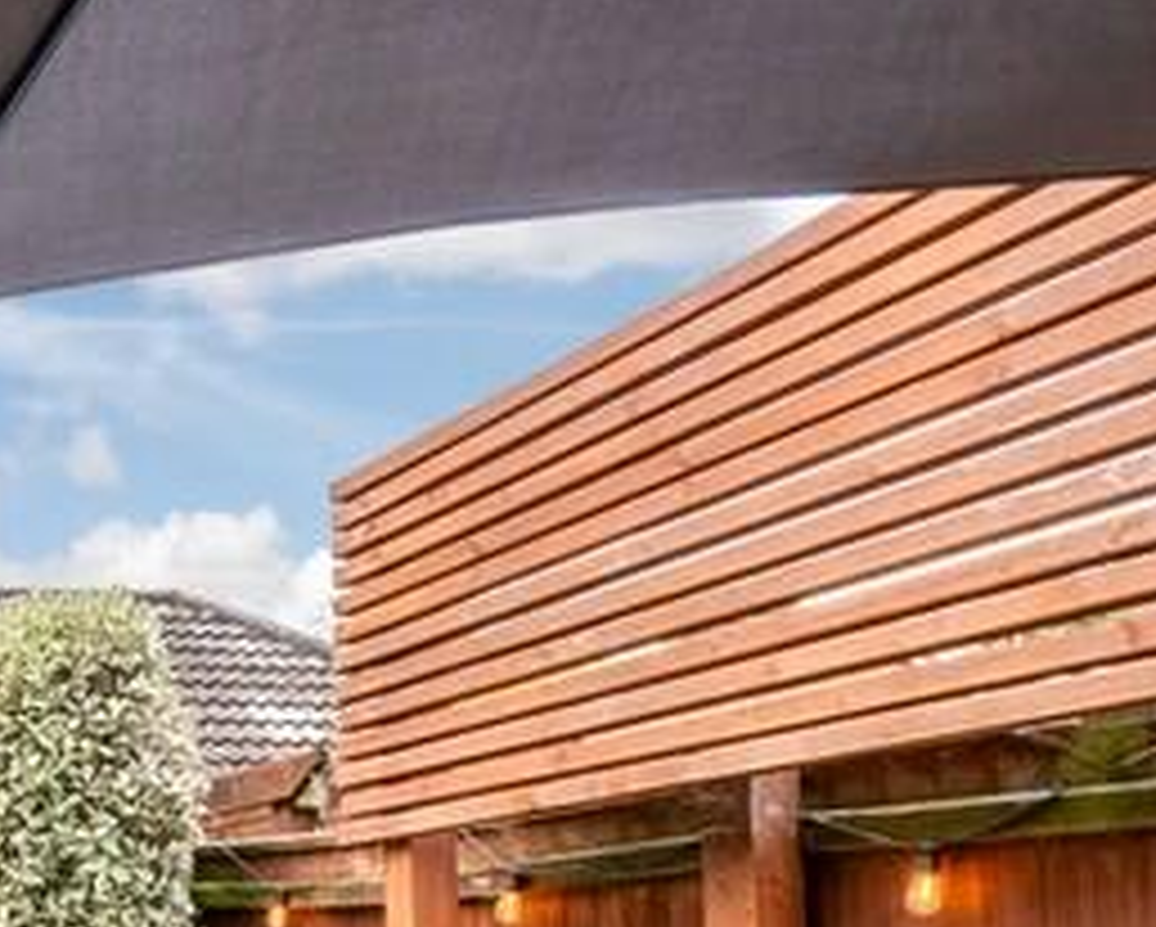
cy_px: 934
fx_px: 1917
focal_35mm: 56
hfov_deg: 28.0
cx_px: -333
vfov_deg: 25.8
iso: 160
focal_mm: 10
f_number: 11
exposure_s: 1/100
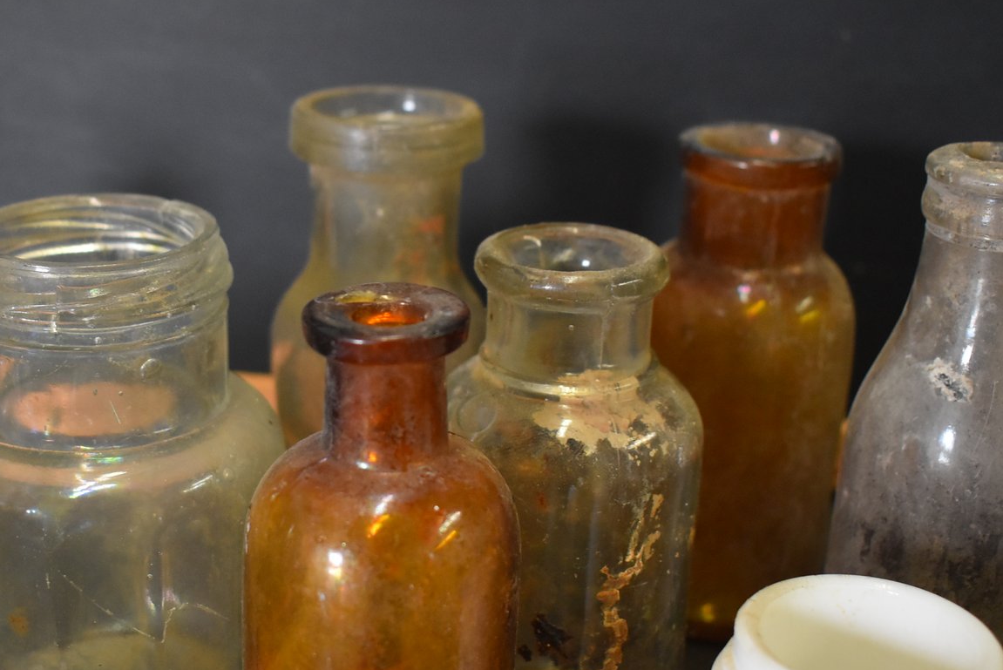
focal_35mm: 60
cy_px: 373
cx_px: 349
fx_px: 1665
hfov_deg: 33.3
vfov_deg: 22.7
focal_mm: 27
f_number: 4
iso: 1600
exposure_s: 1/100
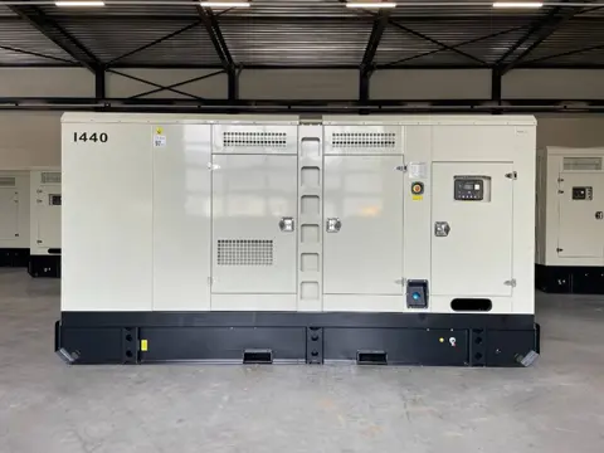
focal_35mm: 26
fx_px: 454
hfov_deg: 67.3
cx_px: 302
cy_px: 226
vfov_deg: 53.1
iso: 40
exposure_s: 1/100
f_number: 1.6
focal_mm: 4.2
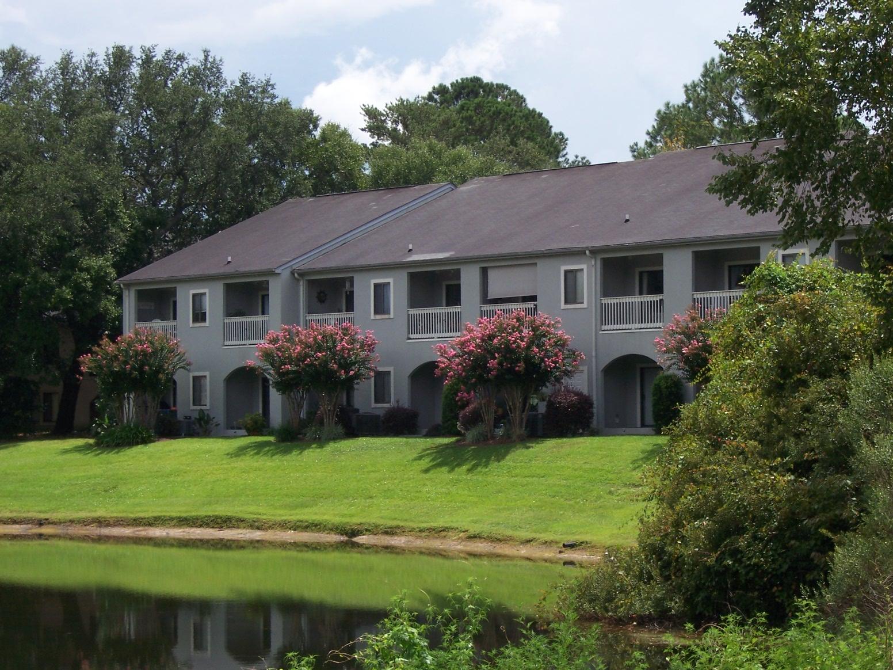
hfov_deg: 22.0
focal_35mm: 89
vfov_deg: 16.6
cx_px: 446
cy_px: 335
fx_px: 2296
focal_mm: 14.8
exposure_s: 1/350
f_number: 5.6
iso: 80
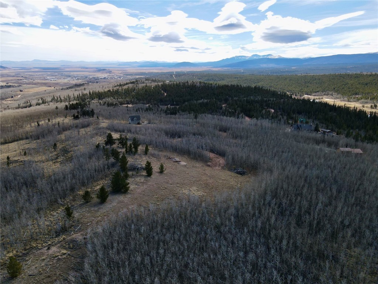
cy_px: 142
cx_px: 189
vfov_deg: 56.8
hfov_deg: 71.6
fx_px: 262
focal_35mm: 24
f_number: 2.8
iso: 100
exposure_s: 1/640
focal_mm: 4.5
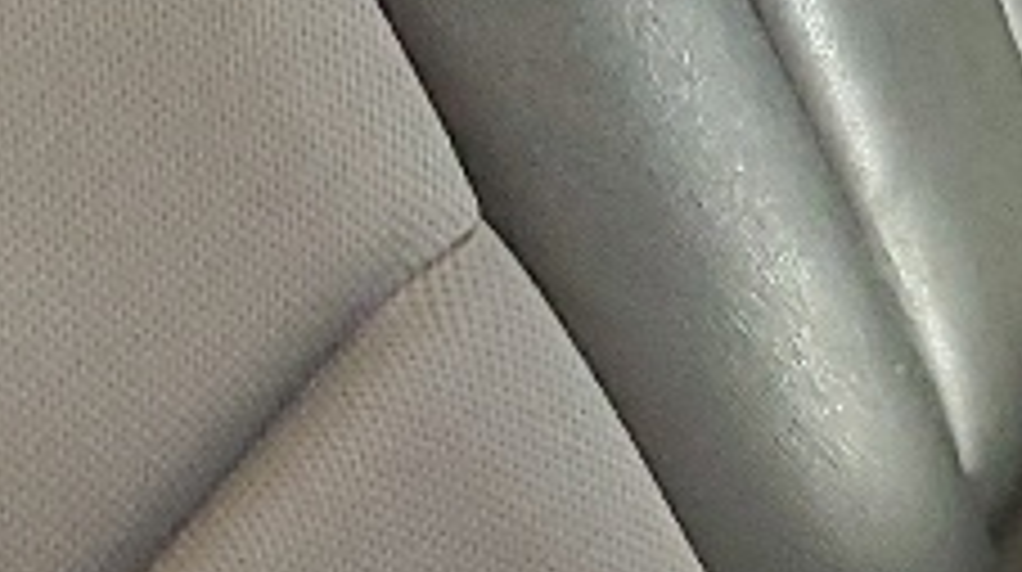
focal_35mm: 200
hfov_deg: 9.9
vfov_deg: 6.0
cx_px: 2107
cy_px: 261
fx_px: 5413
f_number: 1.5
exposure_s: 1/20
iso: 287
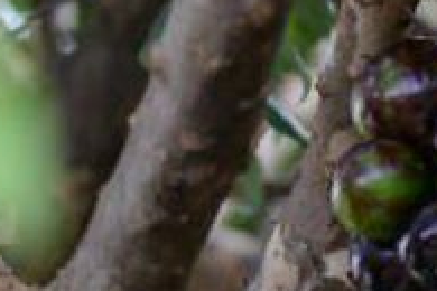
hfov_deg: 5.0
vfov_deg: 3.4
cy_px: 195
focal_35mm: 405
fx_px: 4916
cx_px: 811
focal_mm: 70
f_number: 5.6
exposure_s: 1/640
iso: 1600
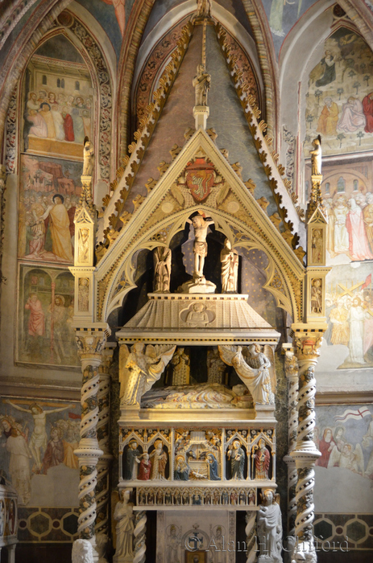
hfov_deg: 27.9
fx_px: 750
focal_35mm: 48
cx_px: 186
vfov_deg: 41.2
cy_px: 282
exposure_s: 1/30
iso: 1600
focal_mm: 32
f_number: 4.2
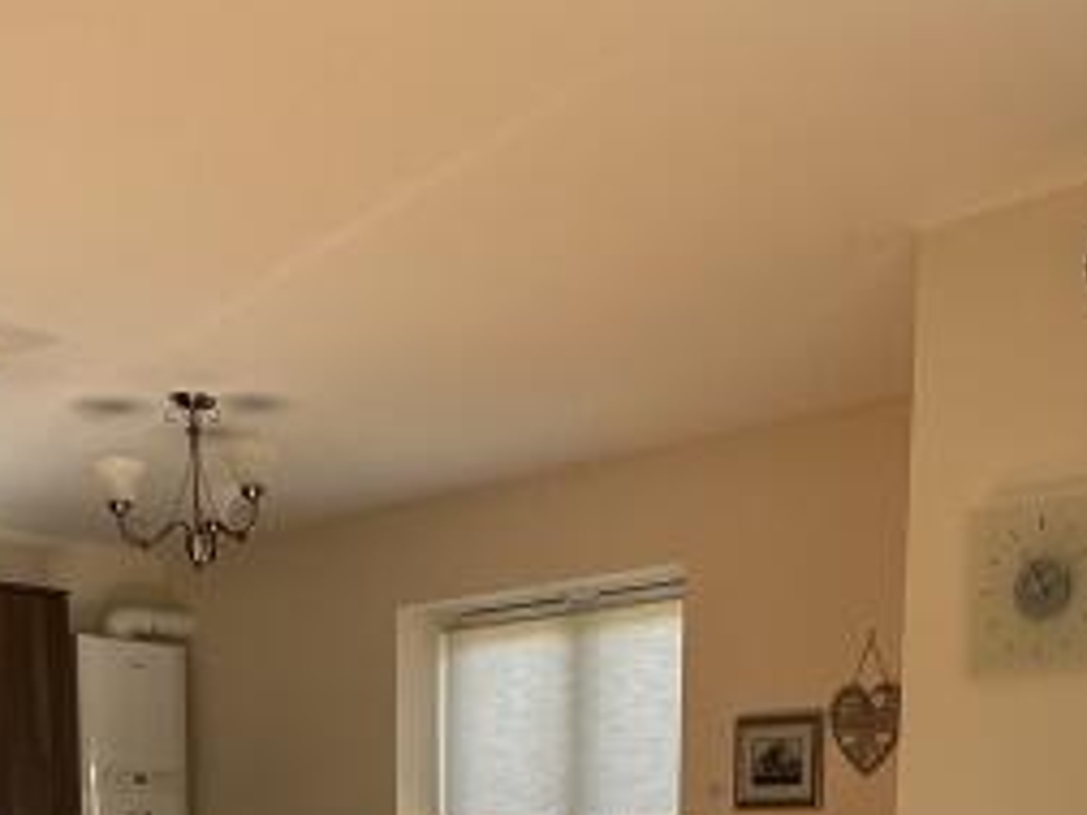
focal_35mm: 57
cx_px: 634
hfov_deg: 33.7
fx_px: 1790
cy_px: 1151
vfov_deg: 22.1
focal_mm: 2.22
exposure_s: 1/99
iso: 50
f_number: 2.2
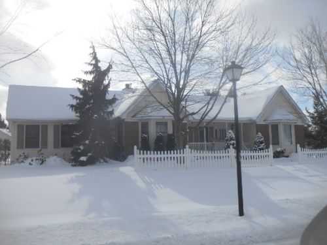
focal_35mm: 35
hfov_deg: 52.6
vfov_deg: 40.7
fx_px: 331
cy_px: 122
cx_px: 164
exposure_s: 1/1600
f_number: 3.7
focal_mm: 6.3
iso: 80
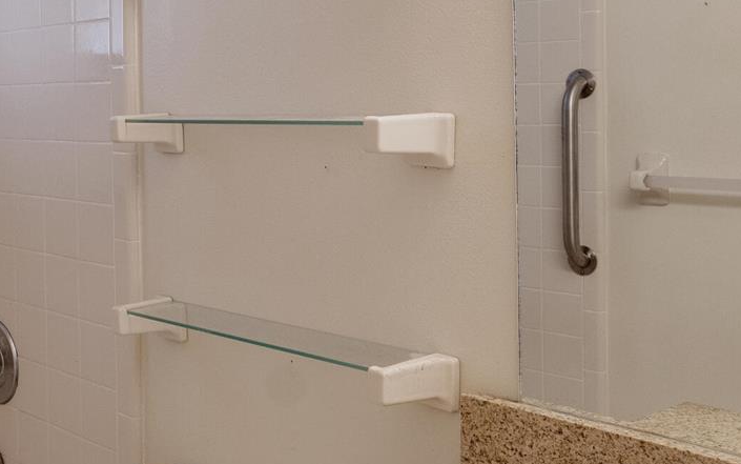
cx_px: 81
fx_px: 1434
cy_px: 120
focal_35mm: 71
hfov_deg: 27.9
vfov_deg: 18.3
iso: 320
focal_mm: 16
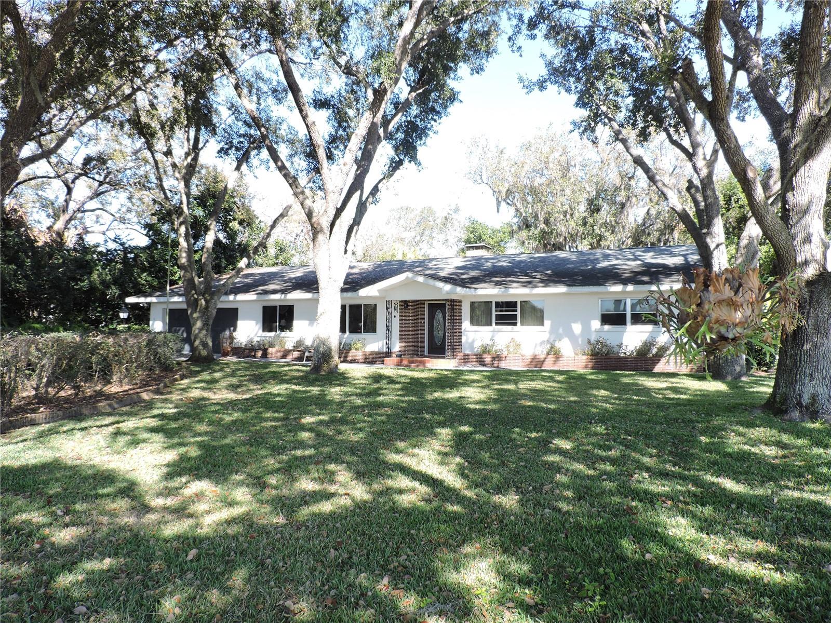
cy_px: 312
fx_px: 576
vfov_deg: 56.8
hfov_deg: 71.6
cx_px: 416
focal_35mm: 24
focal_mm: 4.3
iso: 100
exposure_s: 1/200
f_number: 3
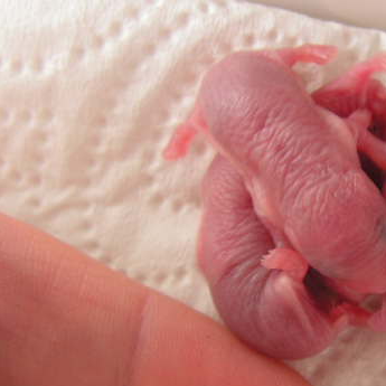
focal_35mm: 59
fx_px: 744
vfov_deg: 28.9
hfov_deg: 28.1
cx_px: 338
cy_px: 251
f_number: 3.2
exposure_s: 1/40
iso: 64
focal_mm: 6
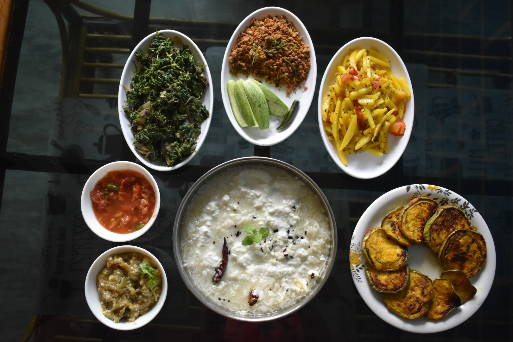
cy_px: 171
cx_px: 256
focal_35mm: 34
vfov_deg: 38.4
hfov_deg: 55.1
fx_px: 492
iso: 1100
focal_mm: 23
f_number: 3.8
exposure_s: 1/125
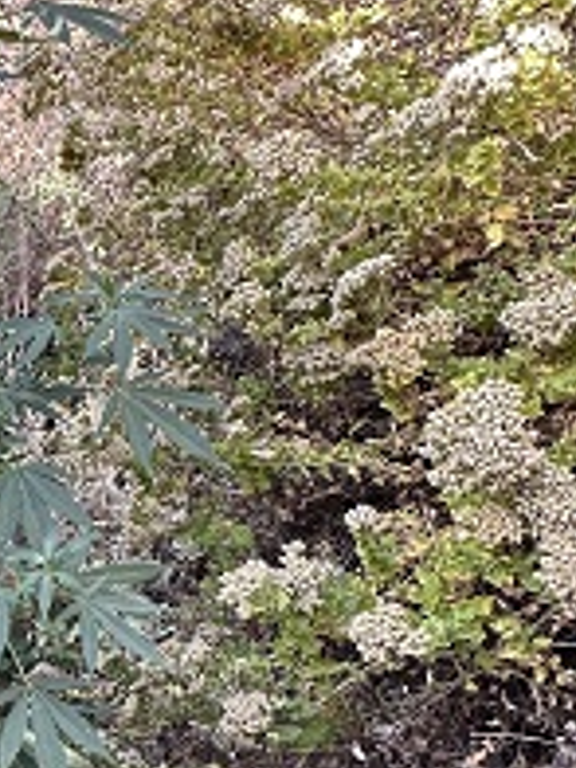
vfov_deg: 37.4
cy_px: 556
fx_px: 1109
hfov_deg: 23.5
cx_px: -280
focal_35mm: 50
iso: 80
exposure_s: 1/99
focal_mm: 2.22
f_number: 2.2
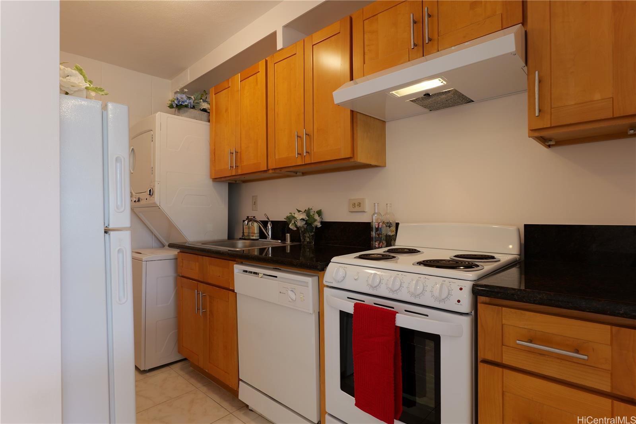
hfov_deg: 90.0
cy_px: 212
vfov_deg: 67.4
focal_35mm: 18
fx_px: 318
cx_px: 318
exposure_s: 1/3.33
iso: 100
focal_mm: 18
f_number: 10
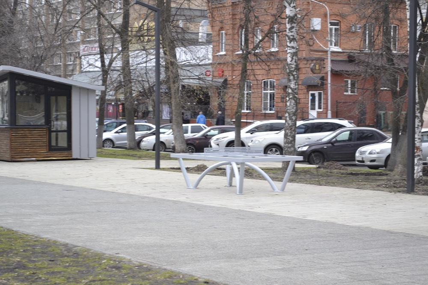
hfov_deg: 24.6
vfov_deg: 16.5
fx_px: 980
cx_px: 214
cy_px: 142
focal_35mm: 82
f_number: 5.6
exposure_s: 1/125
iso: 180
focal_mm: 55
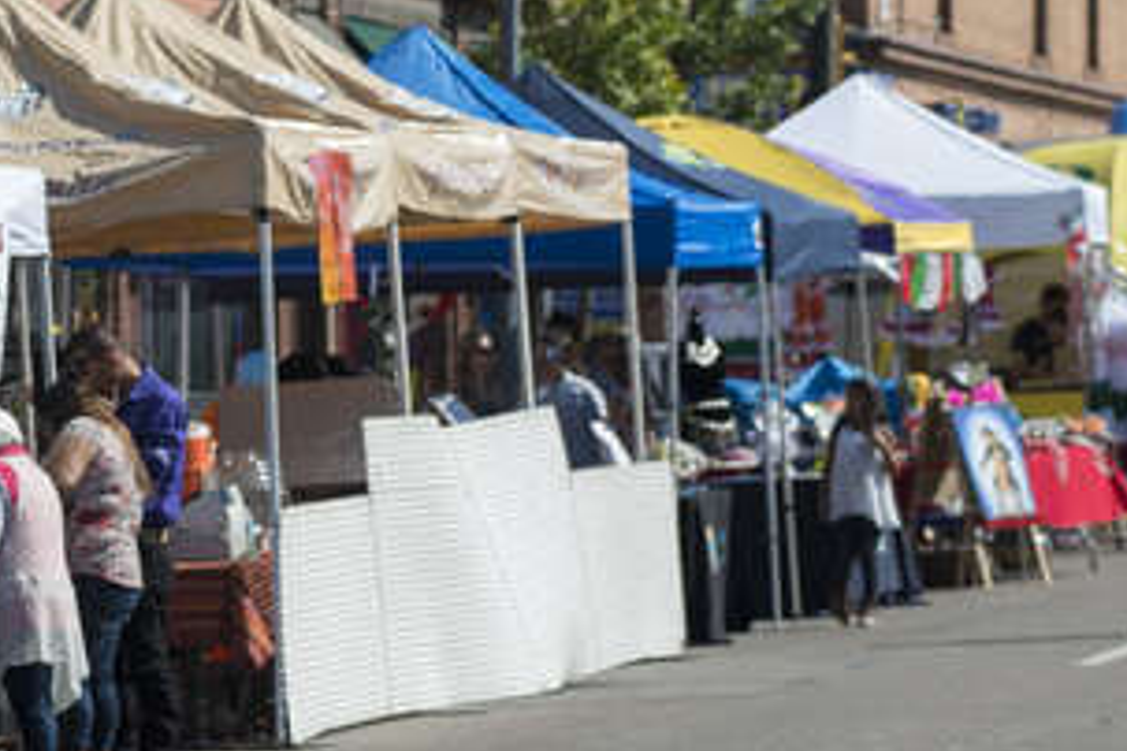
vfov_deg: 4.0
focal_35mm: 343
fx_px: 10737
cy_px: 353
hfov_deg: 6.0
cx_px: 71
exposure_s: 1/640
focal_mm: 130
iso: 100
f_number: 5.6
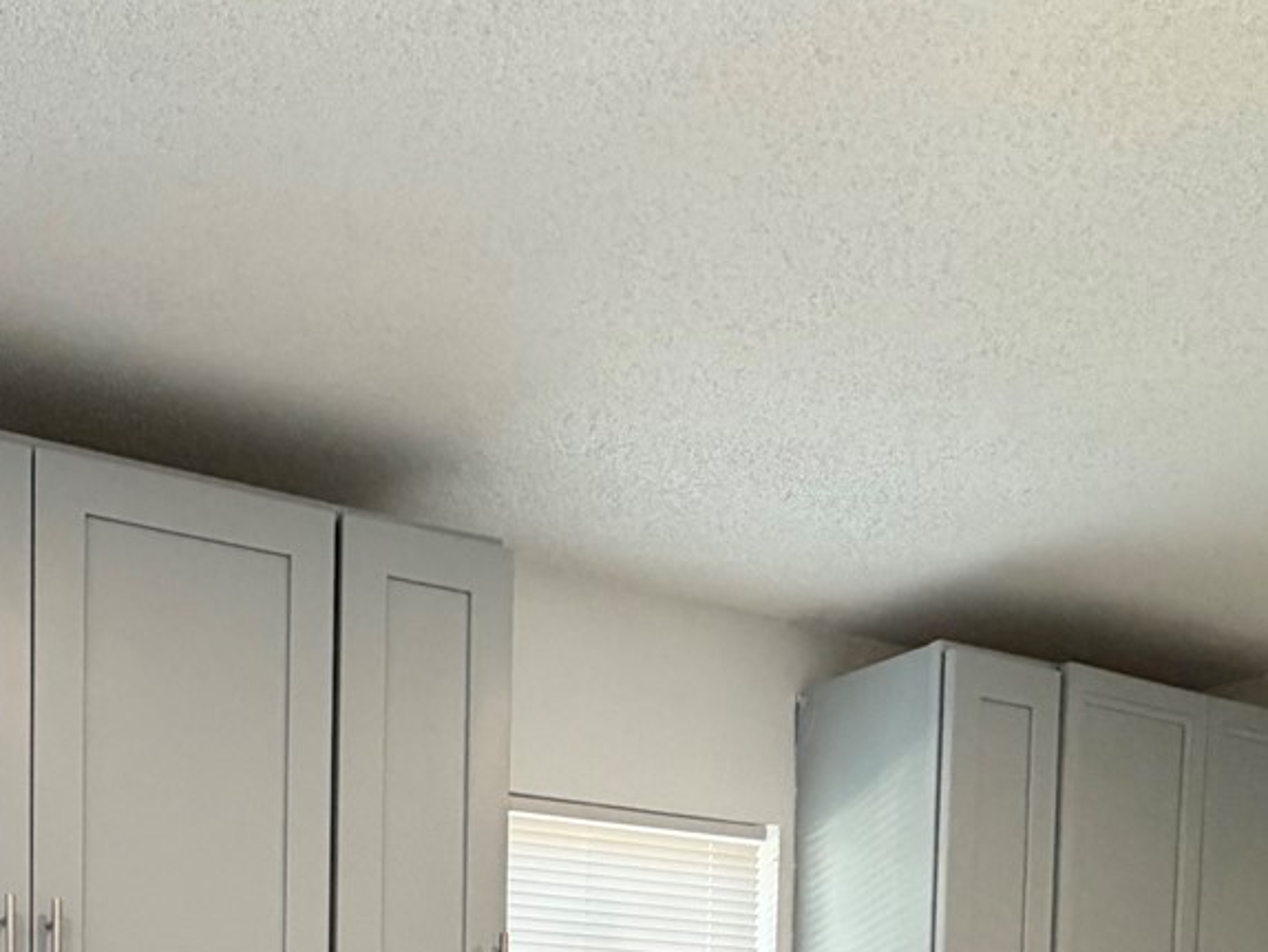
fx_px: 1429
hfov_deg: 43.4
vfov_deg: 29.7
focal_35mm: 39
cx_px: 108
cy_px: 1233
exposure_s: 1/120
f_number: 2.2
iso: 250
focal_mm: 2.22
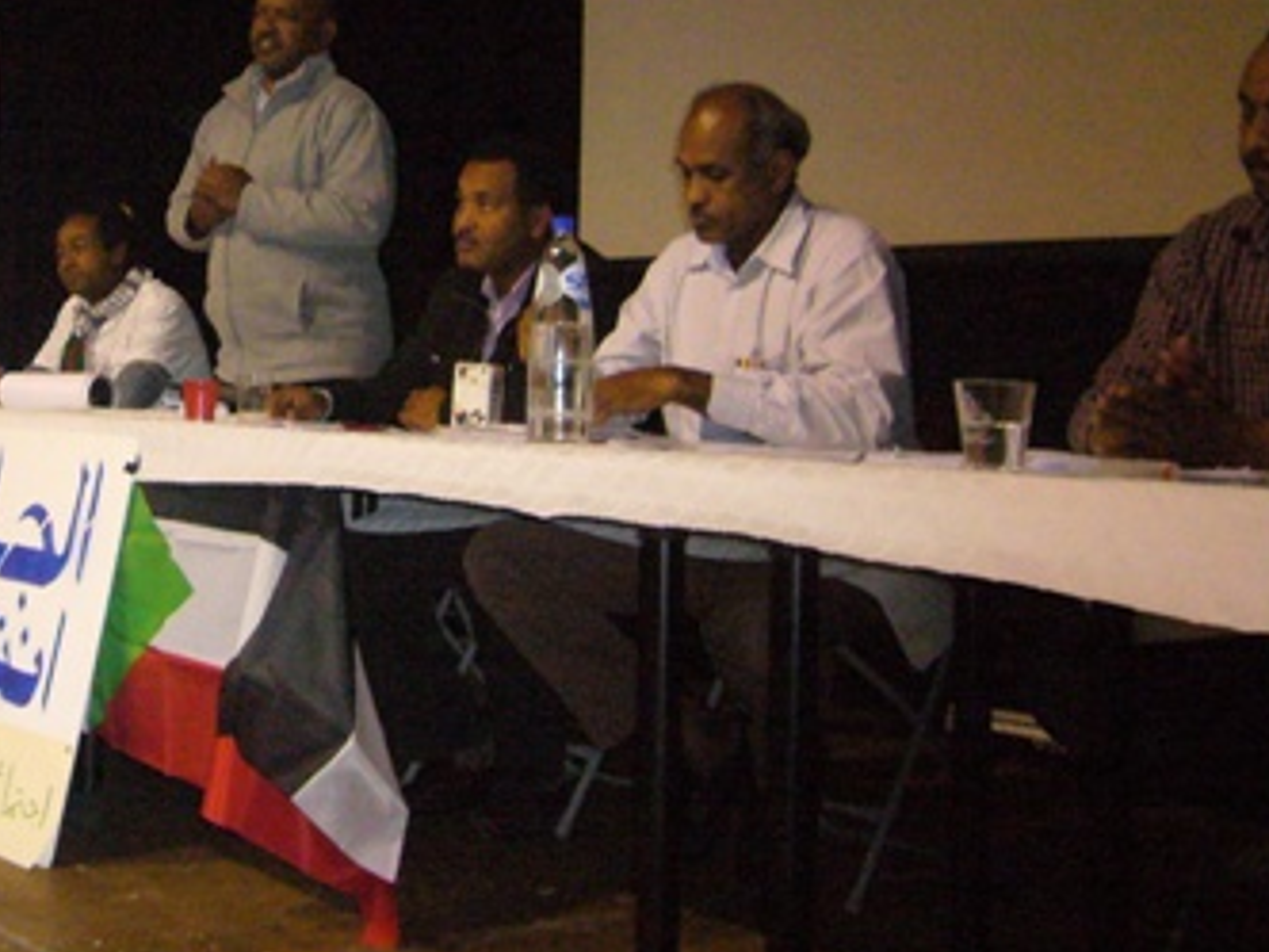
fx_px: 1980
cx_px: 99
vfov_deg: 26.5
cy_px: 195
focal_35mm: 54
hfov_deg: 33.5
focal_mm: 4.6
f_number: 2.8
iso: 400
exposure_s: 1/30
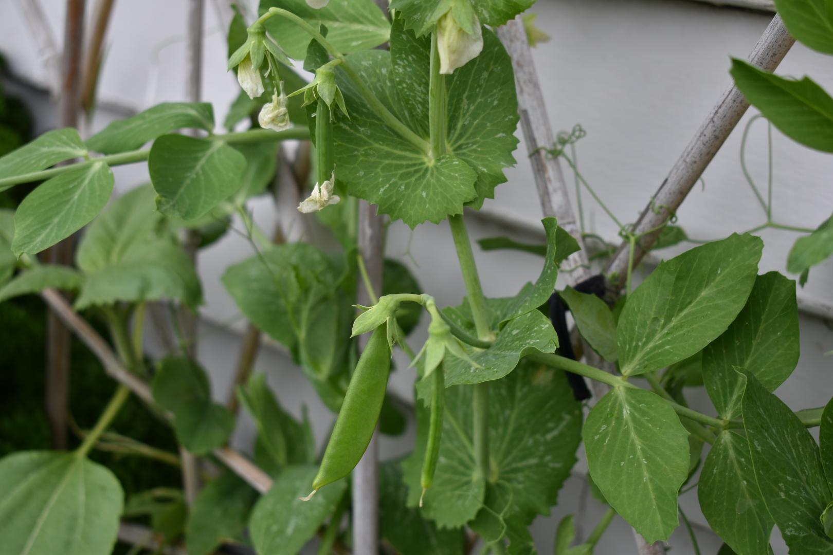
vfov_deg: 21.6
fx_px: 1458
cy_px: 278
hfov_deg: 31.9
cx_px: 416
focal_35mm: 63
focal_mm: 42
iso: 100
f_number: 5
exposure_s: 1/125
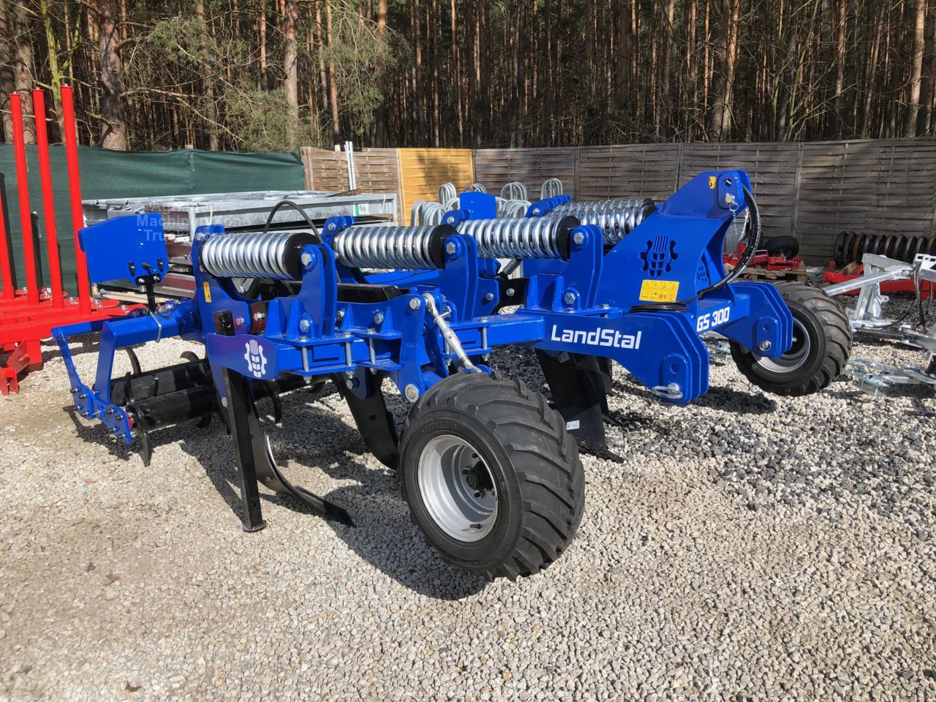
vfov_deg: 49.7
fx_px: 757
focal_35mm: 28
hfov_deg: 63.4
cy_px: 351
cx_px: 468
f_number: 1.8
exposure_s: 1/1453
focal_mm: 3.99
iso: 20
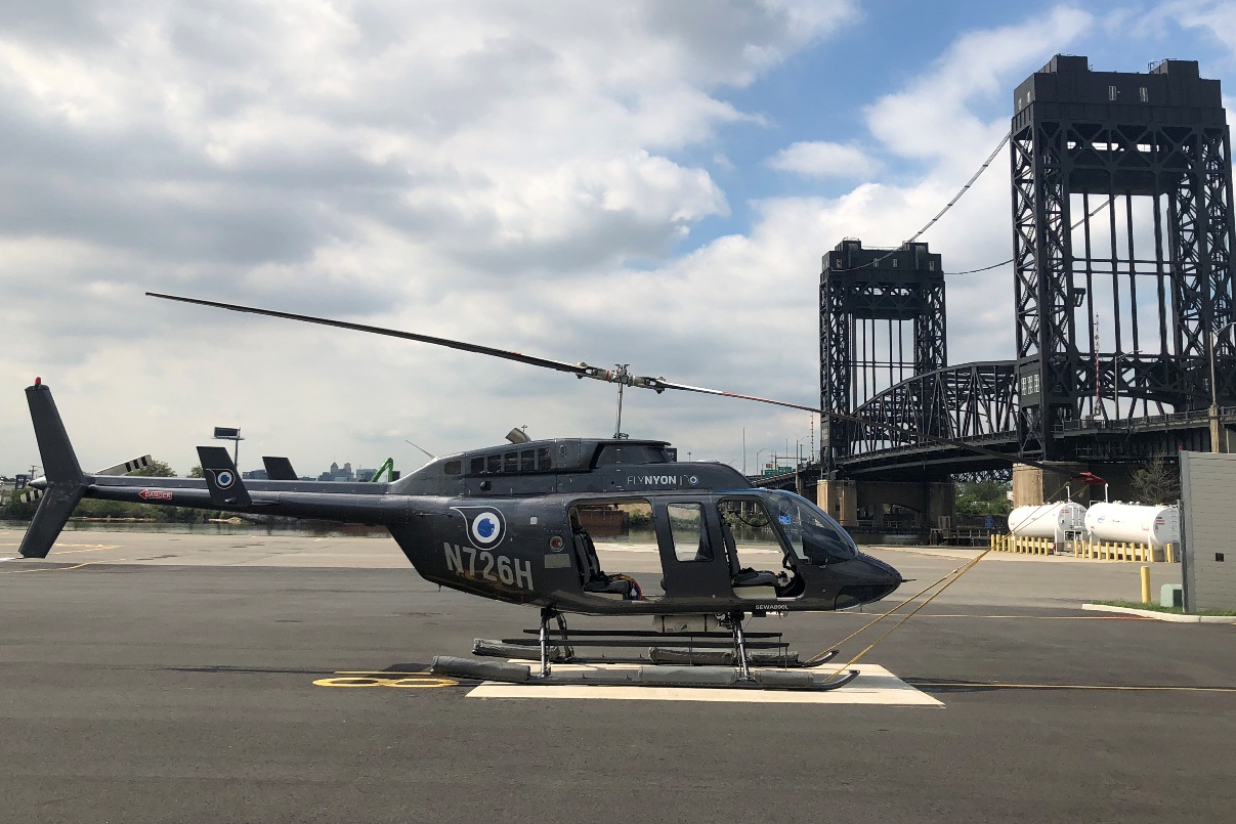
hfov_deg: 53.1
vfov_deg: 36.7
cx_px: 627
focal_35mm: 36
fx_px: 1236
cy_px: 324
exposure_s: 1/3436
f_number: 1.8
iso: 20
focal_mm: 3.99
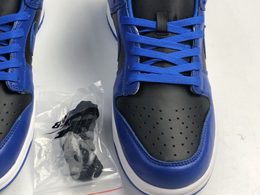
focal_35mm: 58
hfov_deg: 32.9
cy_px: 69
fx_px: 436
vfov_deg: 25.2
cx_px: 83
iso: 40
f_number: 1.8
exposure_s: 1/100
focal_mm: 4
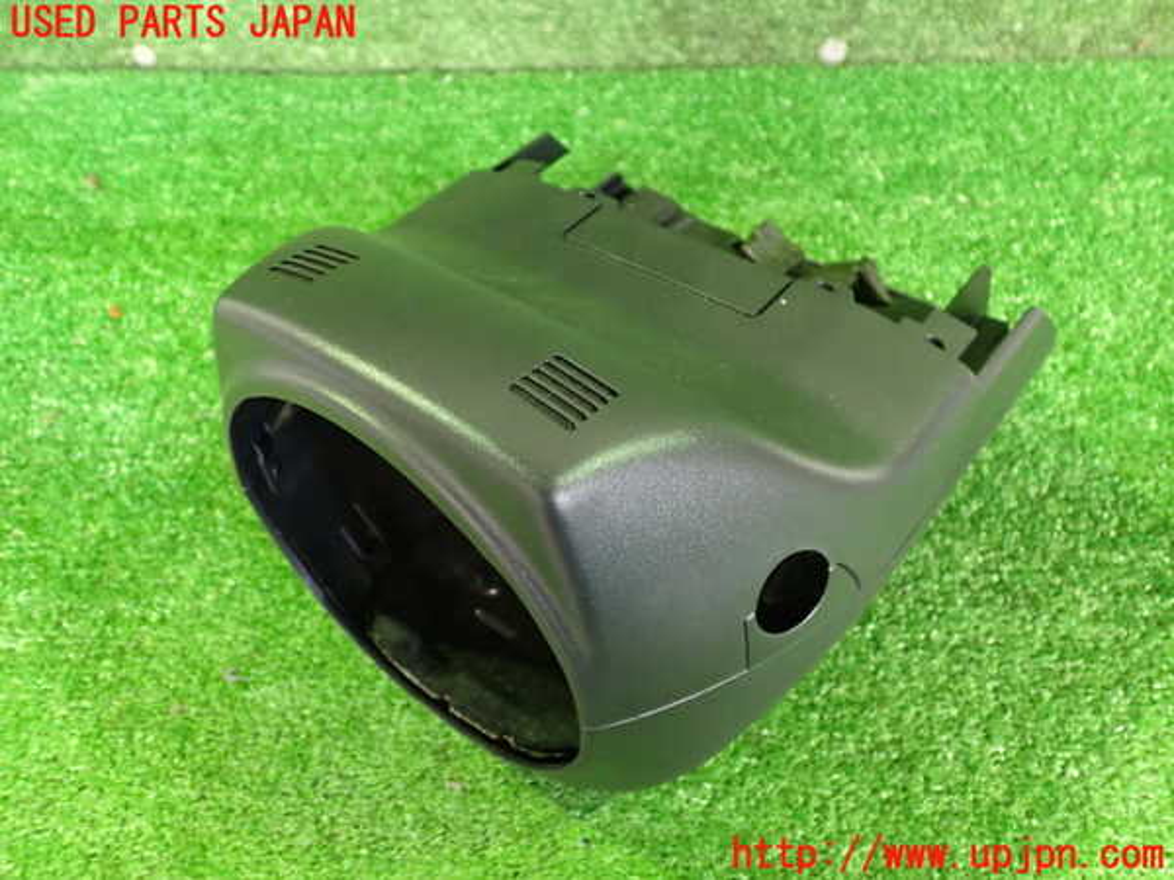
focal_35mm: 30
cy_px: 440
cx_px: 587
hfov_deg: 60.0
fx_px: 1017
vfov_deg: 46.8
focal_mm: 5.4
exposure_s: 1/25
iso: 800
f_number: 2.3
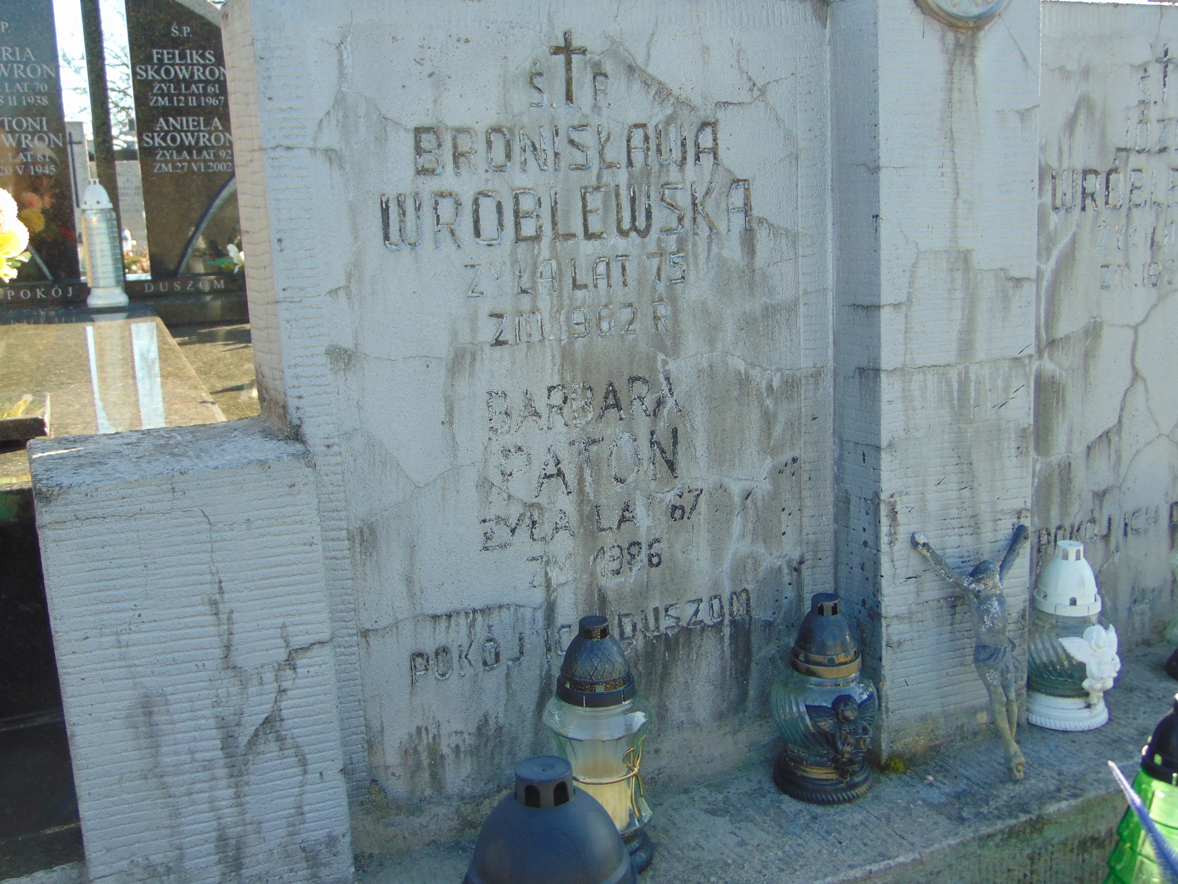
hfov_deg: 52.6
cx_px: 589
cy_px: 442
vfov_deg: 40.7
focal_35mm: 35
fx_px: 1191
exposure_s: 1/200
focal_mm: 6.3
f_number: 3.2
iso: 80
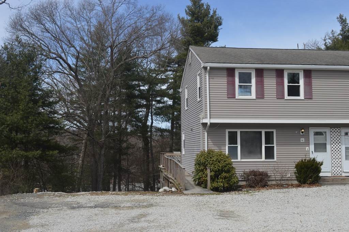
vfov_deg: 31.8
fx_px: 407
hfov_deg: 46.4
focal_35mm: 42
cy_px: 116
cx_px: 174
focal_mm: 28
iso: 100
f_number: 7.1
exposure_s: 1/200
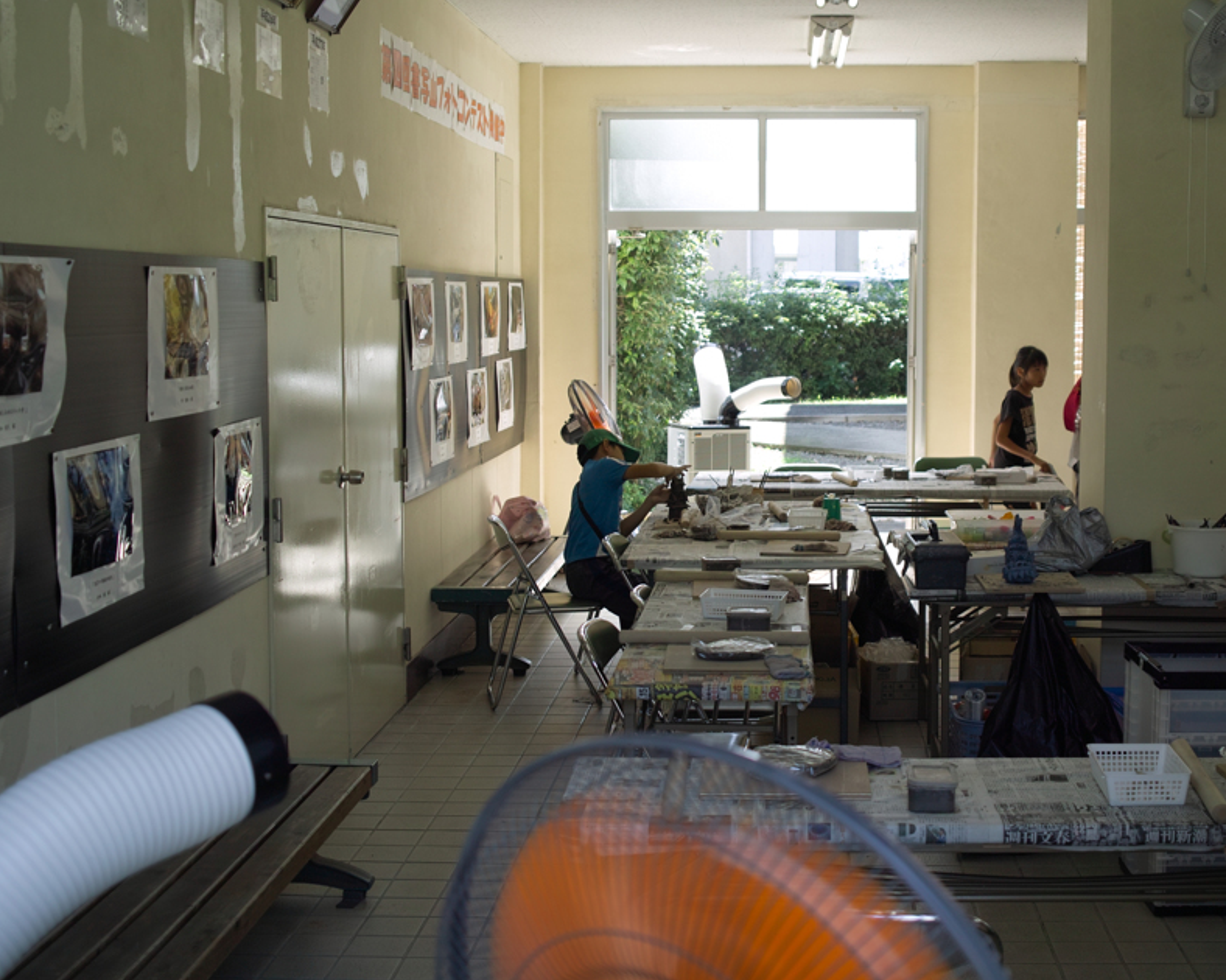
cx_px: 720
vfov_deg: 30.2
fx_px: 1814
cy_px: 456
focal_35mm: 50
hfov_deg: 37.2
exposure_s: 1/160
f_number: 2.8
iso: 100
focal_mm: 24.2
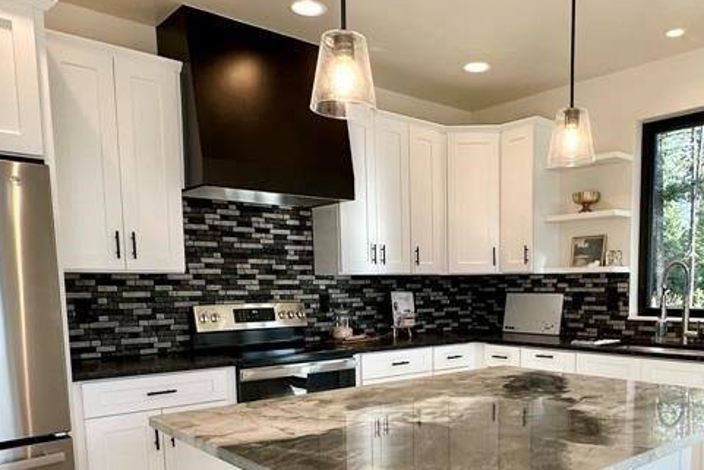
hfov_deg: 59.6
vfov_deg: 41.1
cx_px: 435
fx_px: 606
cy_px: 355
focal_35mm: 31
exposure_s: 1/120
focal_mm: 2.22
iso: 80
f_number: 2.2
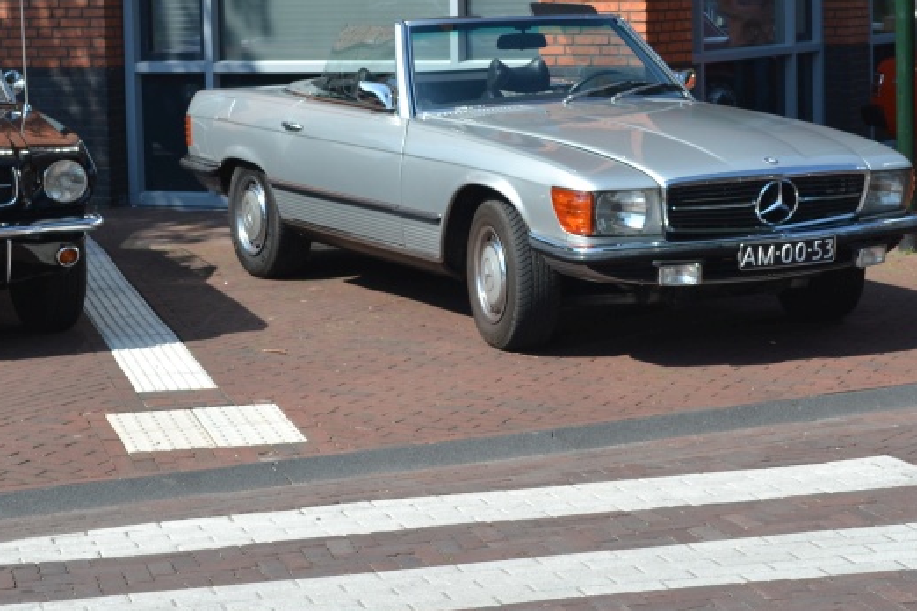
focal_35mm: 92
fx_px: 2343
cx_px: 573
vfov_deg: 14.8
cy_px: 148
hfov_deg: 22.1
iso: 100
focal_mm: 32
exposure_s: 1/250
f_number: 8
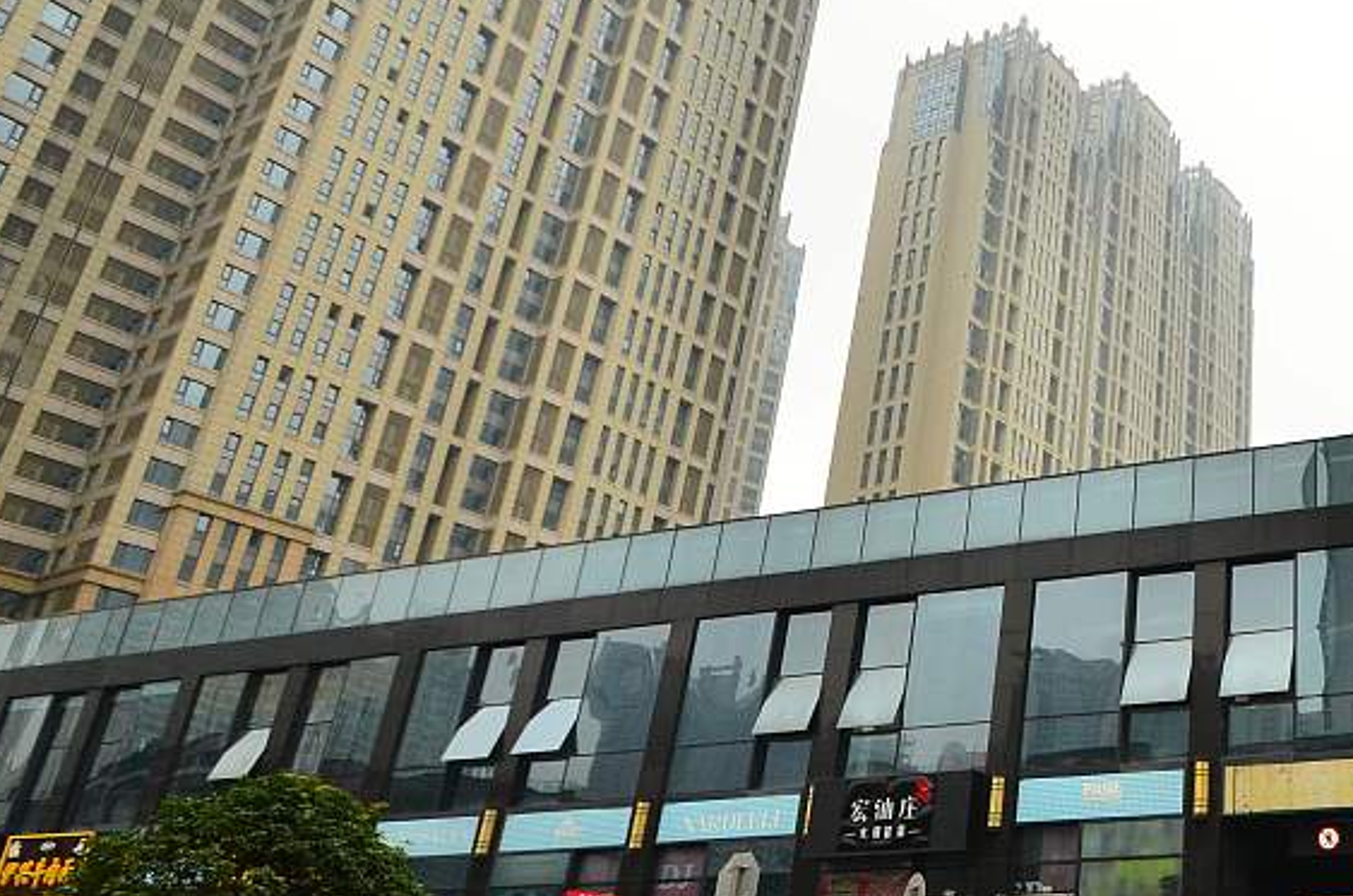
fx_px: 1200
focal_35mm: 32
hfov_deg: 48.0
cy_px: 477
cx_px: 1370
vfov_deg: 40.9
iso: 320
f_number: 6.3
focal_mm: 10
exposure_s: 1/640
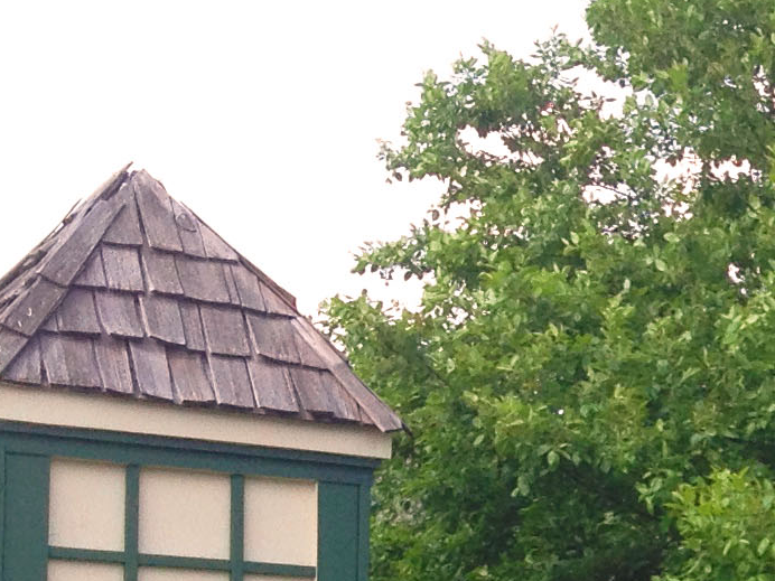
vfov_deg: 8.8
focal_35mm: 165
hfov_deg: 11.1
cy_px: 808
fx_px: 3694
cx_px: 1420
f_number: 2.4
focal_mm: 4.28
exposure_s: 1/800
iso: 50
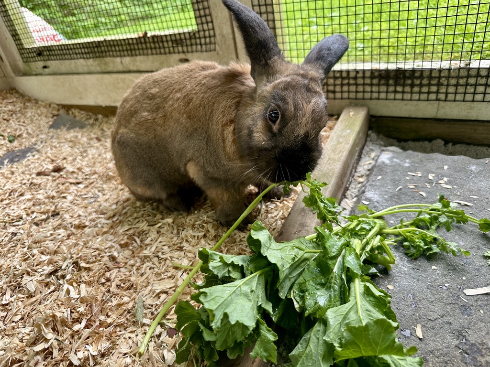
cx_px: 245
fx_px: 340
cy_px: 184
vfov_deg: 56.8
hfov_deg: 71.6
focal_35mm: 24
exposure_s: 1/121
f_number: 1.78
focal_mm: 6.86
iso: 64
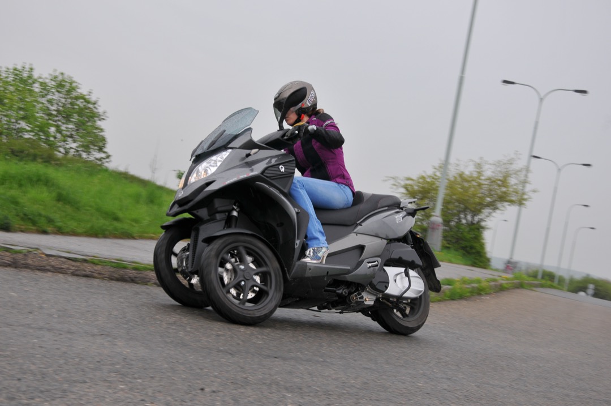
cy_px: 203
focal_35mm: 75
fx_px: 1271
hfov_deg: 27.0
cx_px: 306
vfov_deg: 18.1
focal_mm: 50
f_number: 9
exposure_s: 1/200
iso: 200
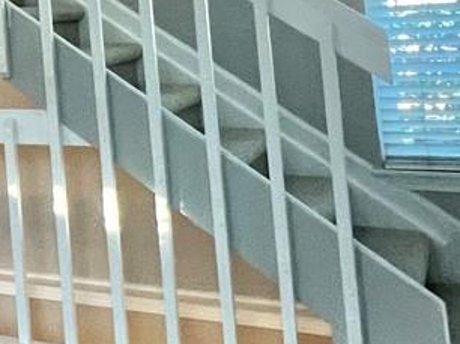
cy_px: -2
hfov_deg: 19.3
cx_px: -422
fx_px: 903
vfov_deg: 20.9
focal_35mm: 68
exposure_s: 1/60
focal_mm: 1.57
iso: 200
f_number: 1.8
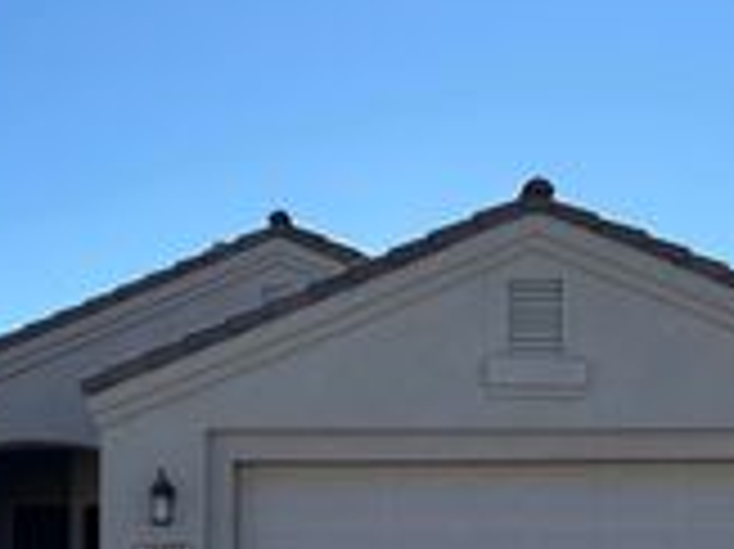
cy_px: 502
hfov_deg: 24.4
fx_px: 1695
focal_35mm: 80
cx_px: 342
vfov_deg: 18.1
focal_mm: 5.7
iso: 50
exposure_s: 1/5587
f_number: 1.5
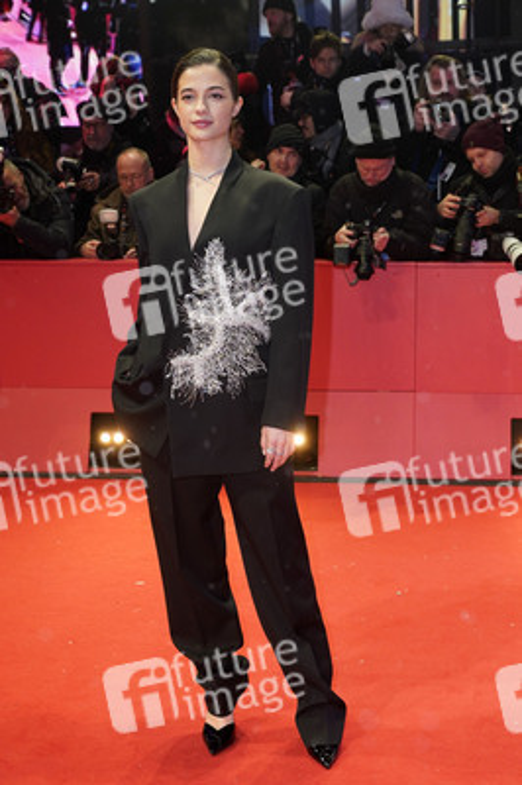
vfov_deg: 39.6
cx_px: 261
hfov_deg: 26.9
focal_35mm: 50
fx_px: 1089
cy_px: 392
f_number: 5.6
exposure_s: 1/160
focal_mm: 50
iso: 1600
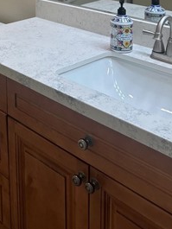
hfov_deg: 24.0
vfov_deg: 30.0
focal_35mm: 58
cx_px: -5
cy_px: -21
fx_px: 384
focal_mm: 6.86
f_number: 1.78
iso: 64
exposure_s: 1/120
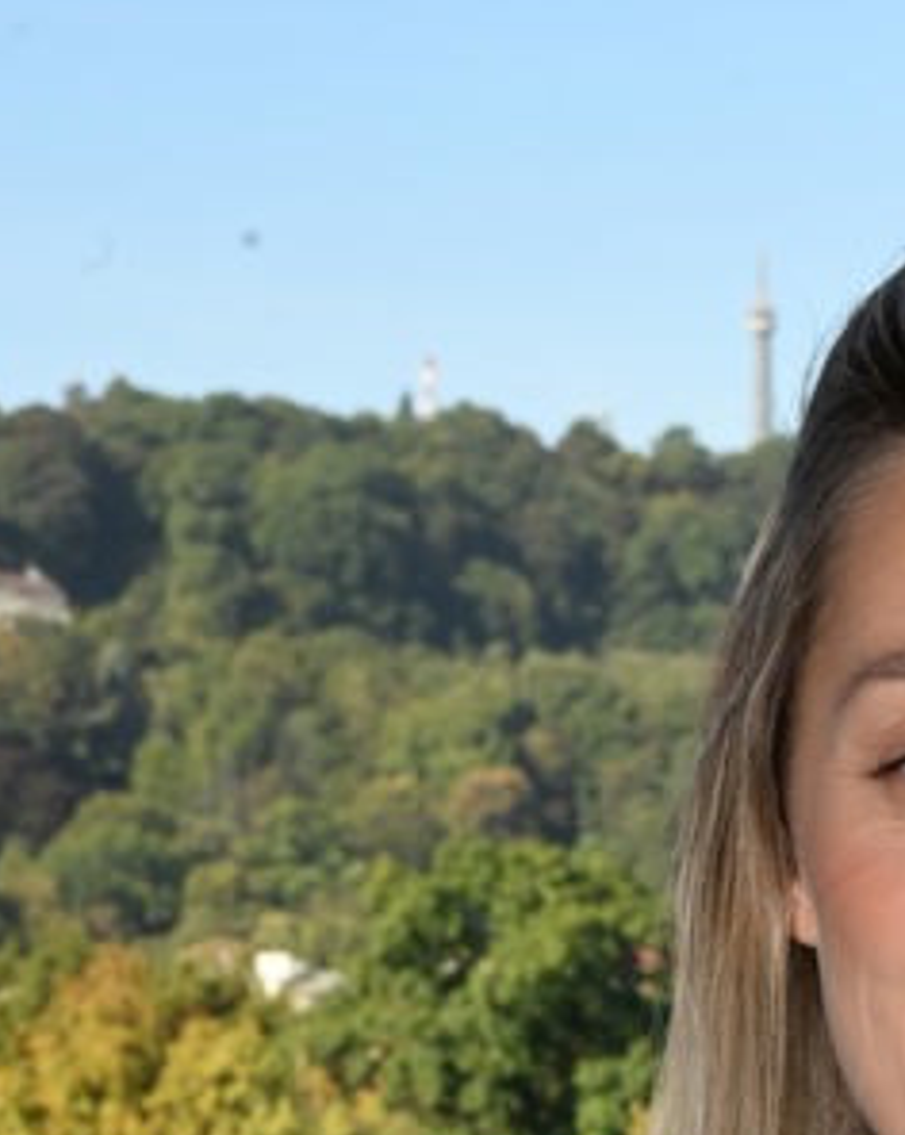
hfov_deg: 9.4
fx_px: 5402
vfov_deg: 11.4
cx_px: 1158
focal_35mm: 161
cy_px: 1823
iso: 500
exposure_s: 1/250
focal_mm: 49
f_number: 14
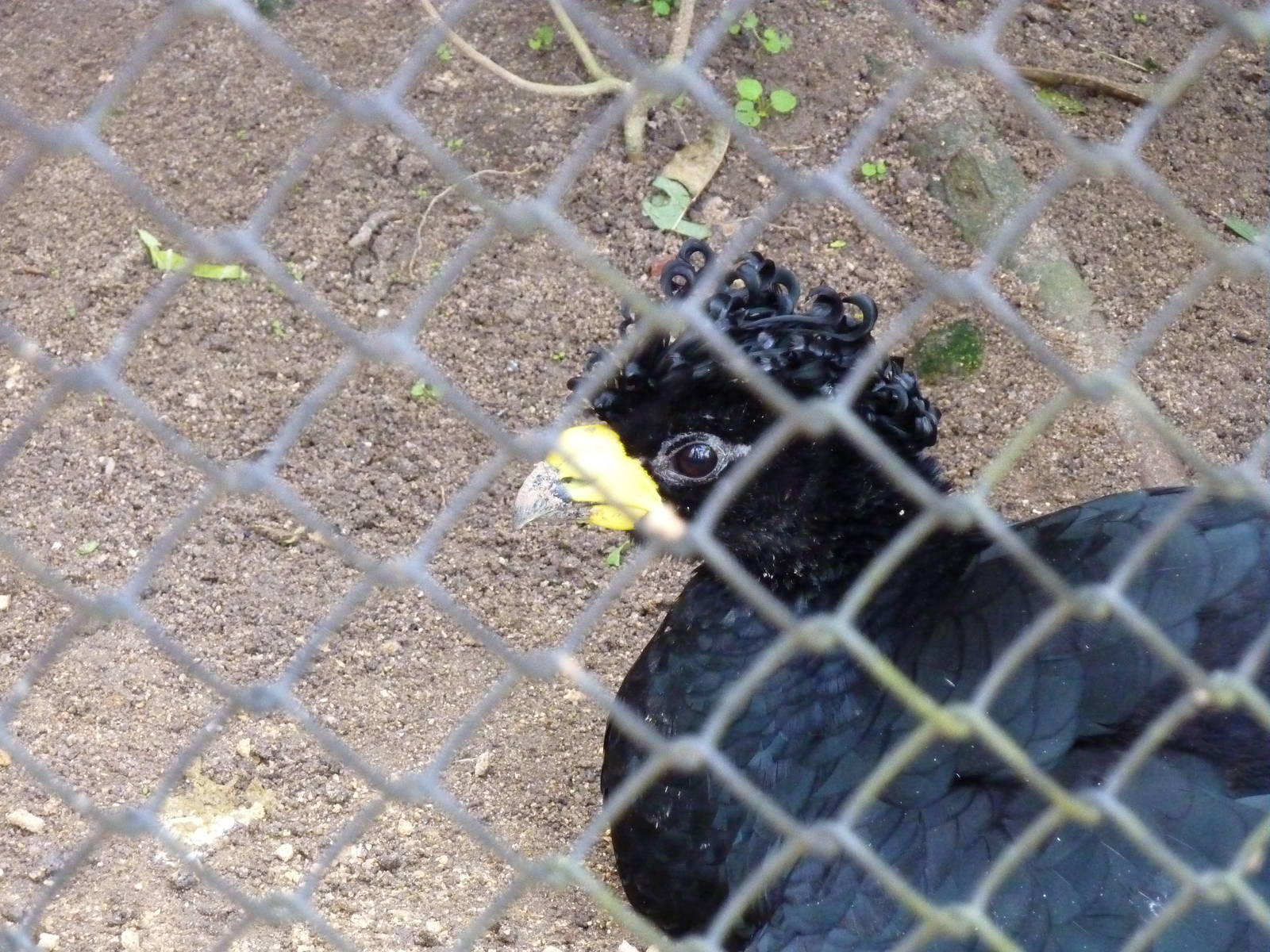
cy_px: 476
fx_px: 5026
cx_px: 635
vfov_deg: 10.8
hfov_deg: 14.4
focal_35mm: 137
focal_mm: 22.5
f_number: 4.5
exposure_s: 1/30
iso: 800
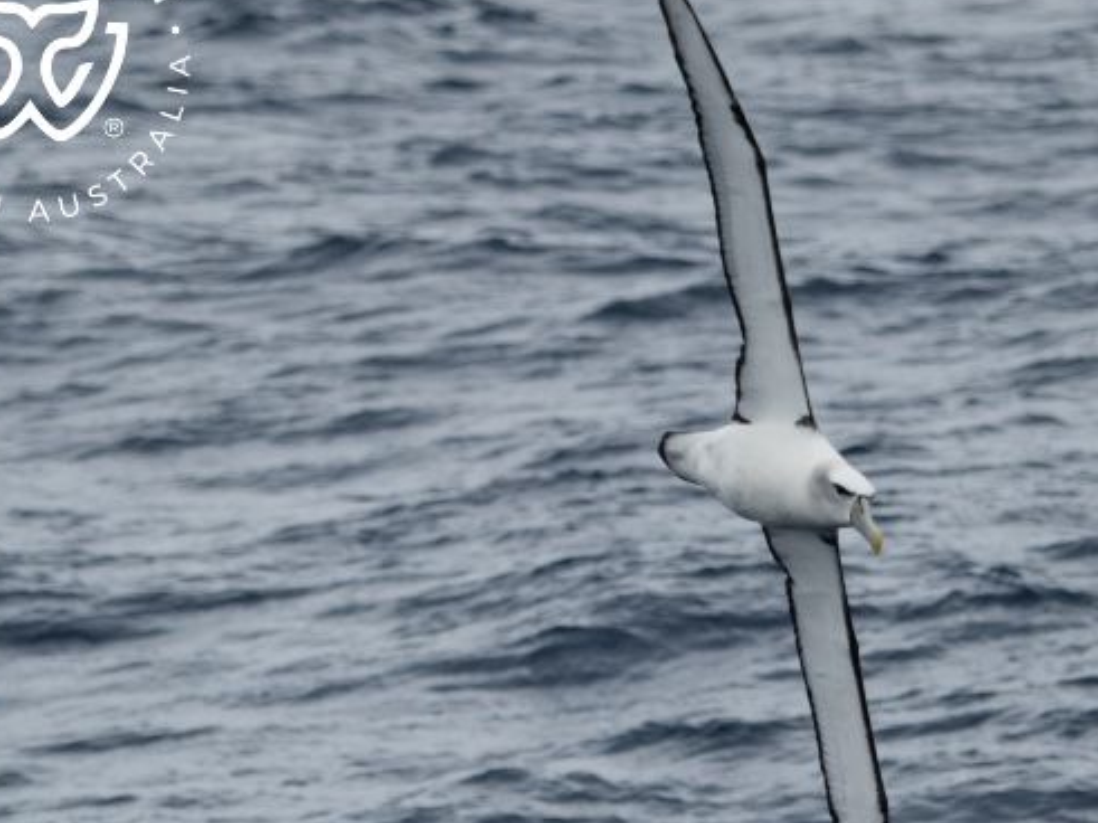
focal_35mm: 376
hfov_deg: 5.3
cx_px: 758
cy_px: 493
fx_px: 11924
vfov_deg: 4.0
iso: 1100
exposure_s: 1/8000
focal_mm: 240
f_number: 5.6
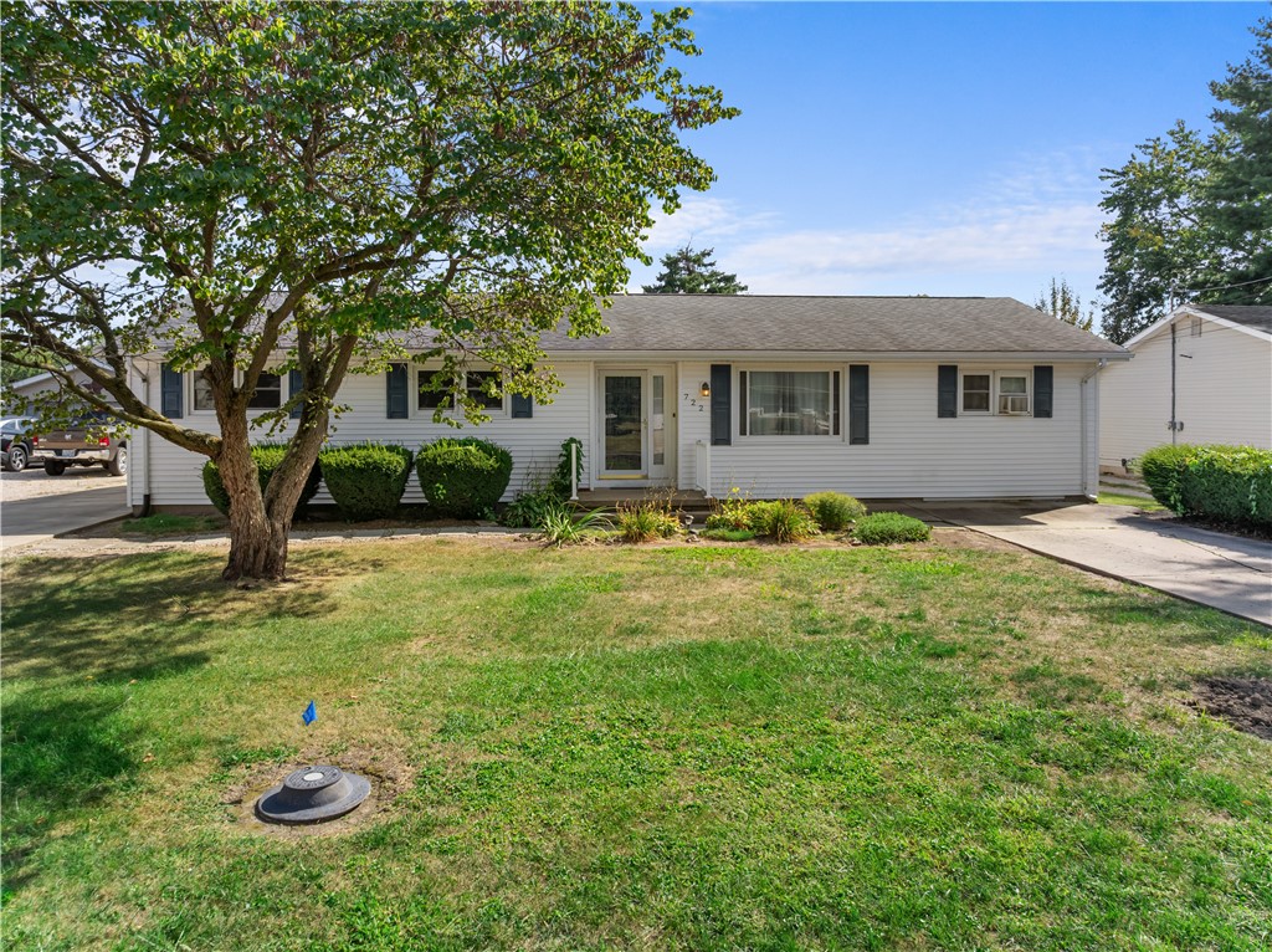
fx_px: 881
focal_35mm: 24
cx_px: 636
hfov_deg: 71.6
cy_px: 476
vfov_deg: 56.7
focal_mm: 12.29
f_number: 2.8
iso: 100
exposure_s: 1/50
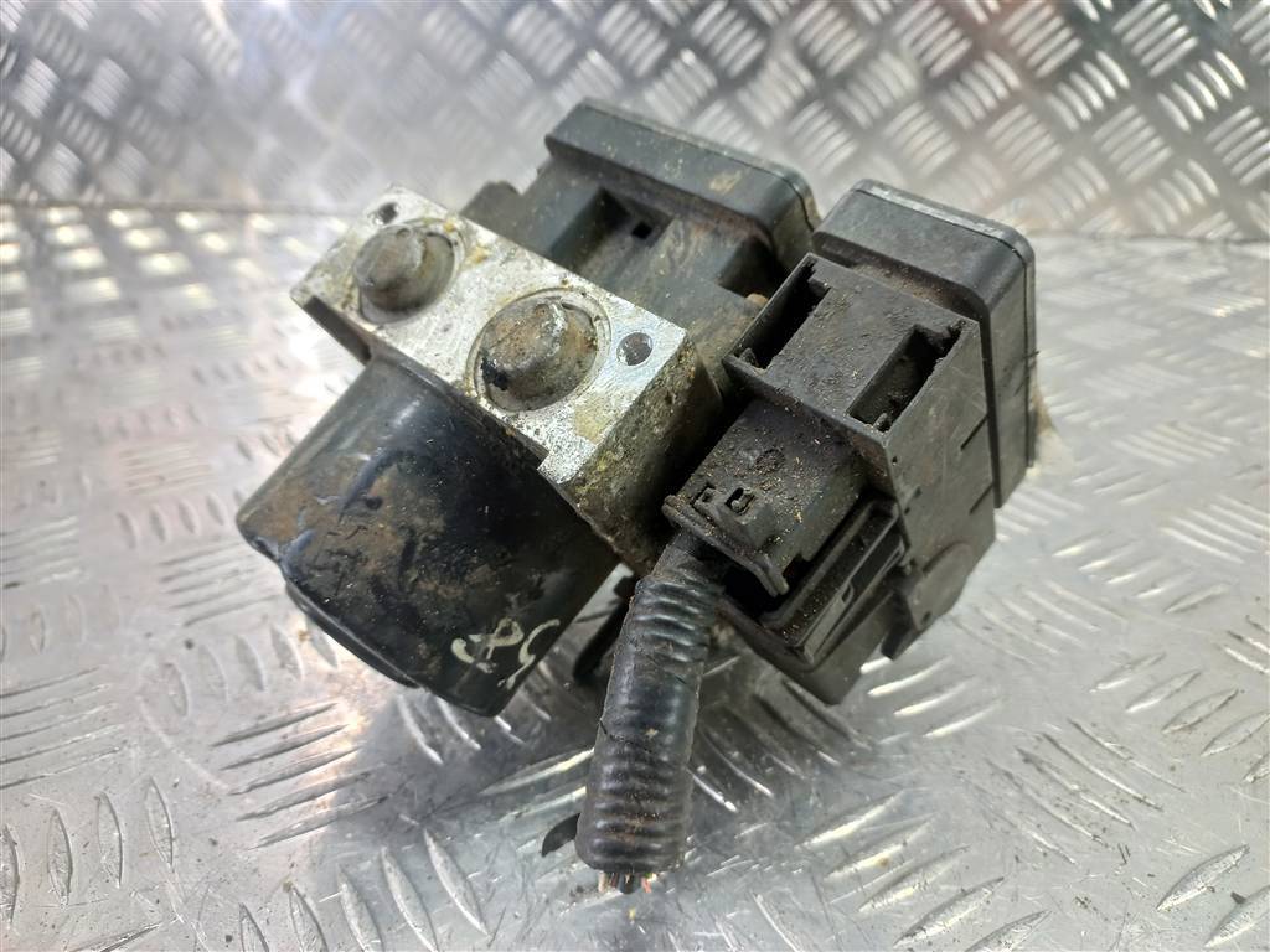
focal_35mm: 25
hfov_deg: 69.4
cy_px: 476
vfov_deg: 54.9
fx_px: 917
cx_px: 635
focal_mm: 4.6
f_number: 1.8
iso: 160
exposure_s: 1/50
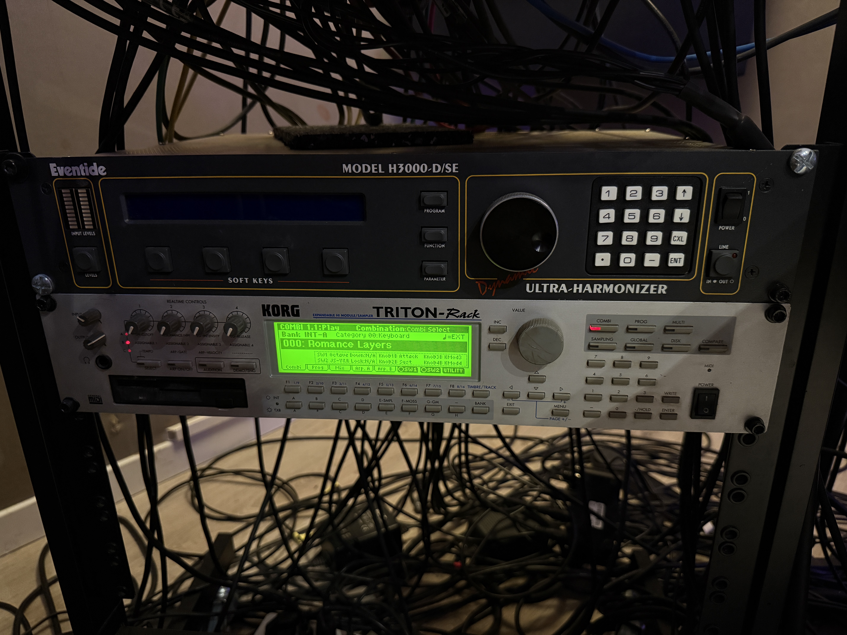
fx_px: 587
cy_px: 318
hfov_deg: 71.6
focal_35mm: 24
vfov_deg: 56.8
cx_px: 424
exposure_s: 1/25
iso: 1250
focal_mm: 6.76
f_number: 1.78
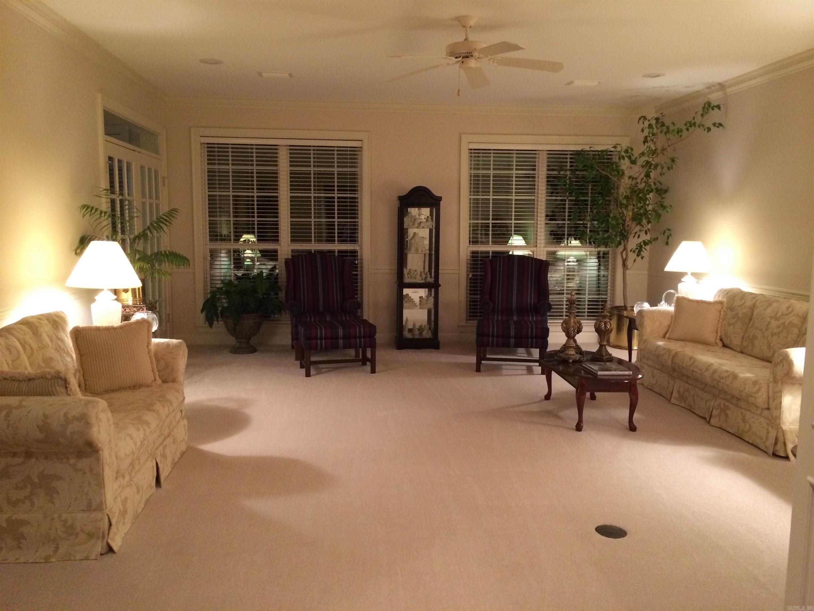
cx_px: 407
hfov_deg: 60.0
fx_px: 705
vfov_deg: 46.8
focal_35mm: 30
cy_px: 306
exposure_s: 1/30
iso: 320
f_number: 2.2
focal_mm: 4.12
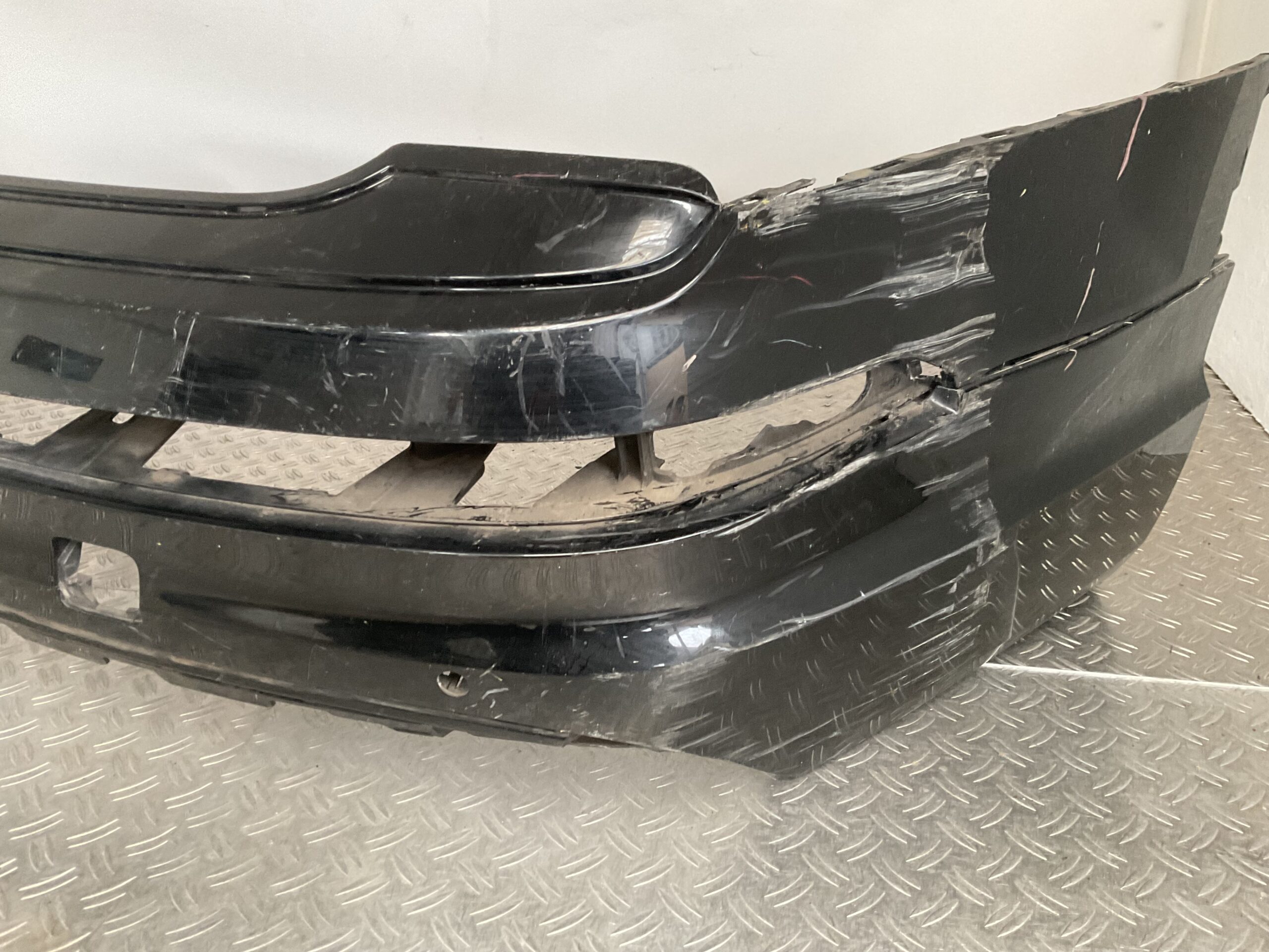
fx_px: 1063
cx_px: 634
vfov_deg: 48.2
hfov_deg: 61.7
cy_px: 476
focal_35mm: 29
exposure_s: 1/50
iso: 200
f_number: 1.8
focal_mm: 3
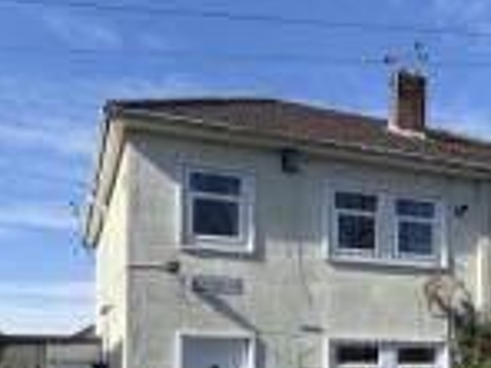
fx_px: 567
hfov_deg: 46.7
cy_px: 360
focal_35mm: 40
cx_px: 267
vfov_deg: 33.2
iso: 16
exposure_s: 1/1368
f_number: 2.2
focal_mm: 2.22
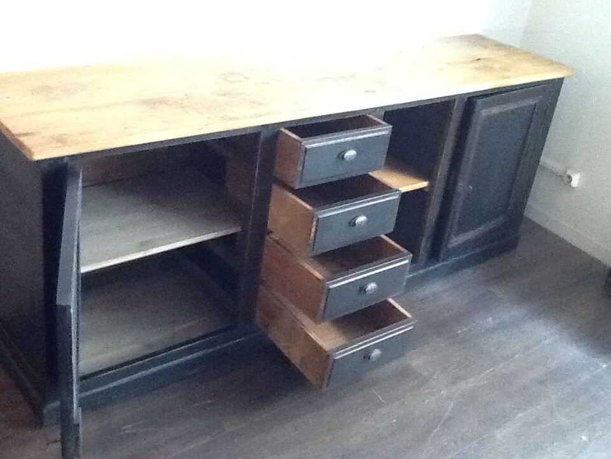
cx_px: 306
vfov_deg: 32.9
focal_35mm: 44
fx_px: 777
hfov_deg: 42.9
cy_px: 230
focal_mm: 2.03
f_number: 2.4
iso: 400
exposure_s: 1/15
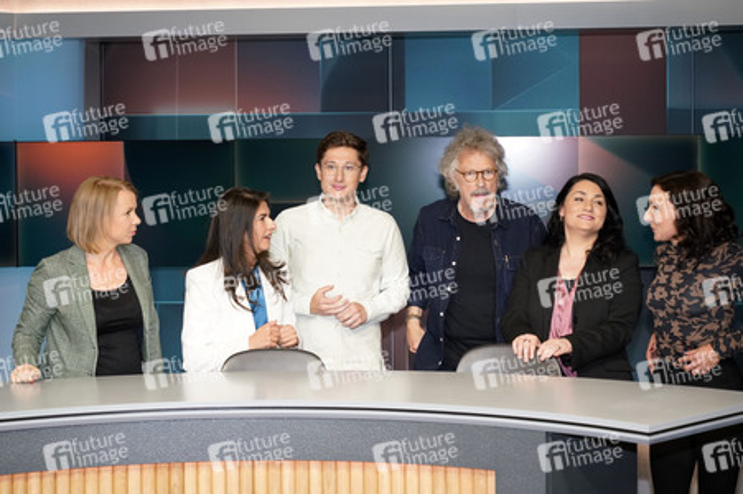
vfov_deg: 25.5
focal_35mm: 53
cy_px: 247
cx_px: 372
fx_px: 1093
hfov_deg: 37.5
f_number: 5
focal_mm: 53
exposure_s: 1/160
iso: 2000
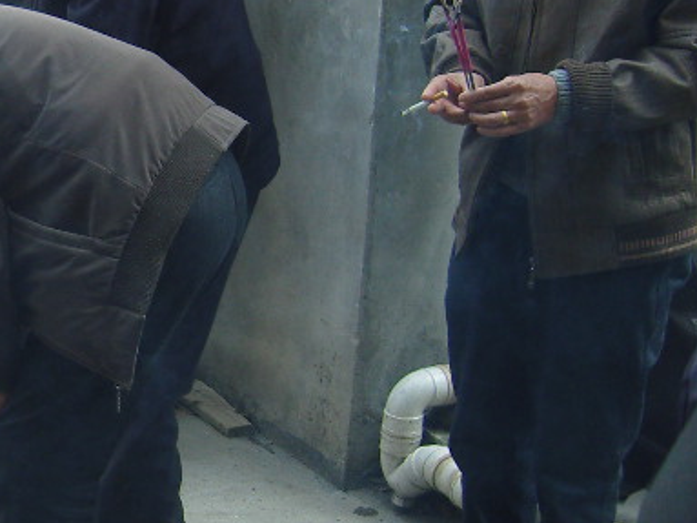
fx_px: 1832
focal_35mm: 91
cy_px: 233
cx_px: -102
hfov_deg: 20.4
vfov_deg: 16.2
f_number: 2.8
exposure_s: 1/160
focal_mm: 7.3
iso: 100
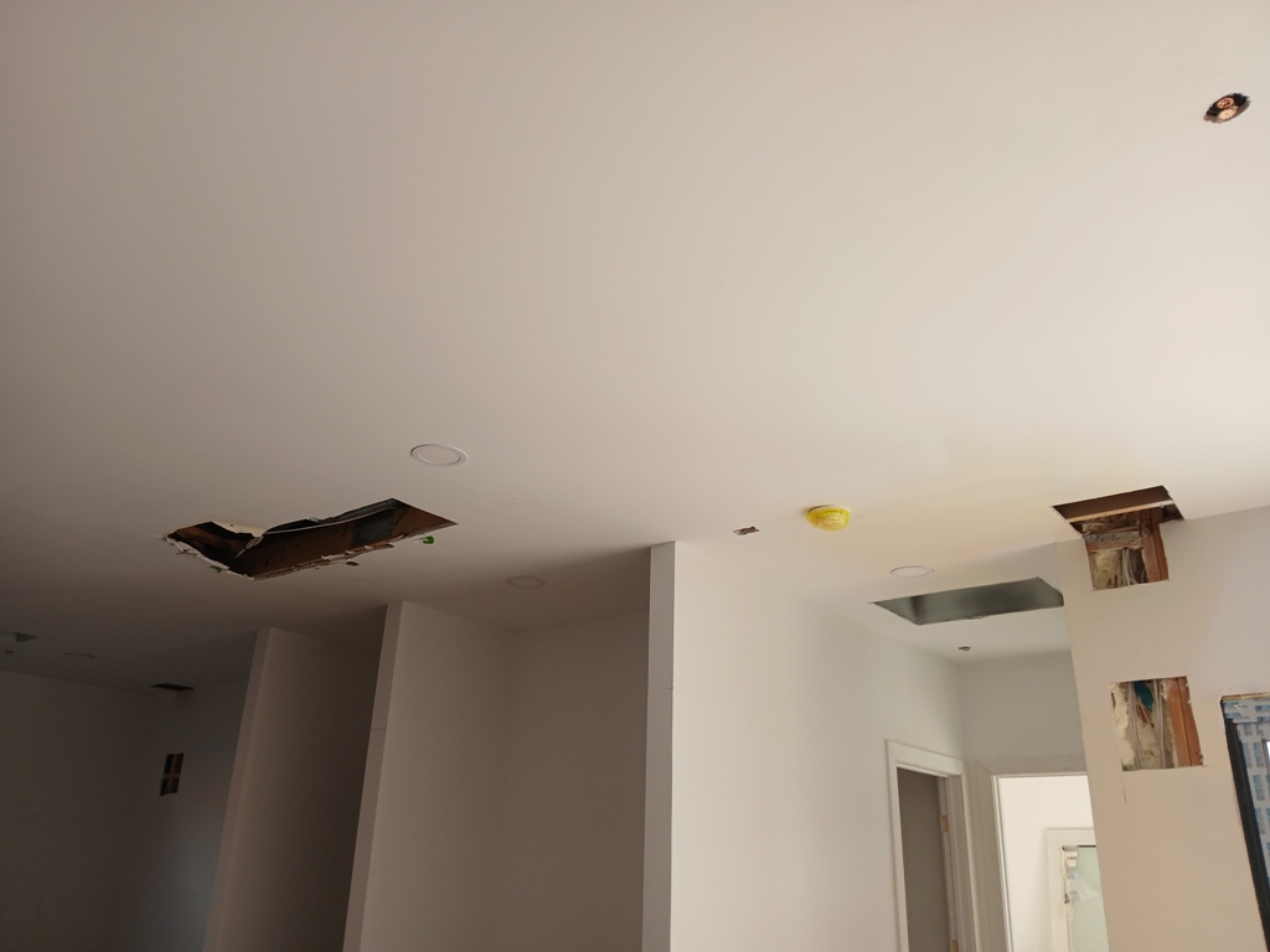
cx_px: 635
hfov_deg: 67.3
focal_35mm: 26
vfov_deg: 53.1
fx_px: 954
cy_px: 476
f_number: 1.8
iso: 40
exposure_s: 1/60
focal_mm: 3.98
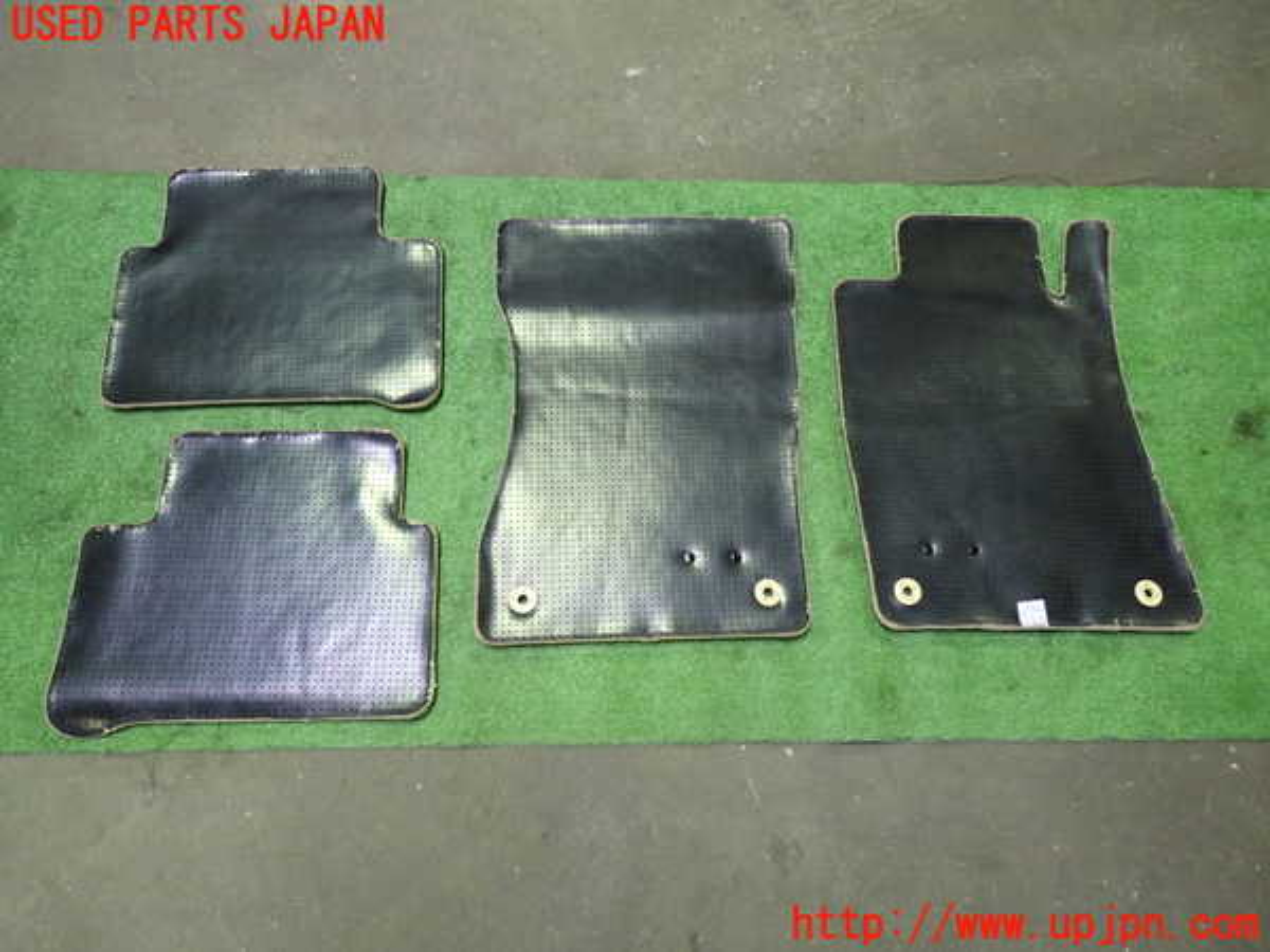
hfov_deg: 69.4
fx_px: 917
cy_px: 476
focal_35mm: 25
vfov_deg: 54.9
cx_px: 635
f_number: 2
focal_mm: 4.5
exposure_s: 1/30
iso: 500
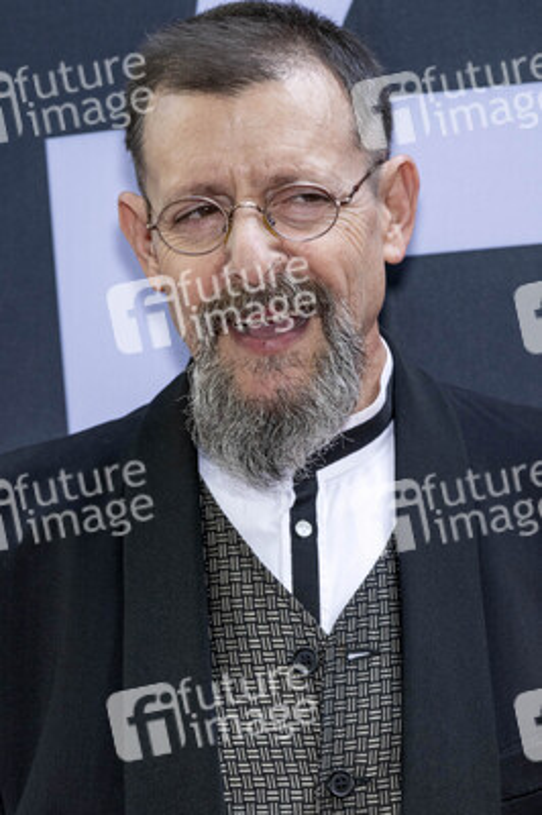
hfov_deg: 16.4
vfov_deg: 24.5
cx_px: 271
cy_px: 408
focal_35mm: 83
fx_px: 1878
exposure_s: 1/200
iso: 800
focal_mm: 83
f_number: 5.6
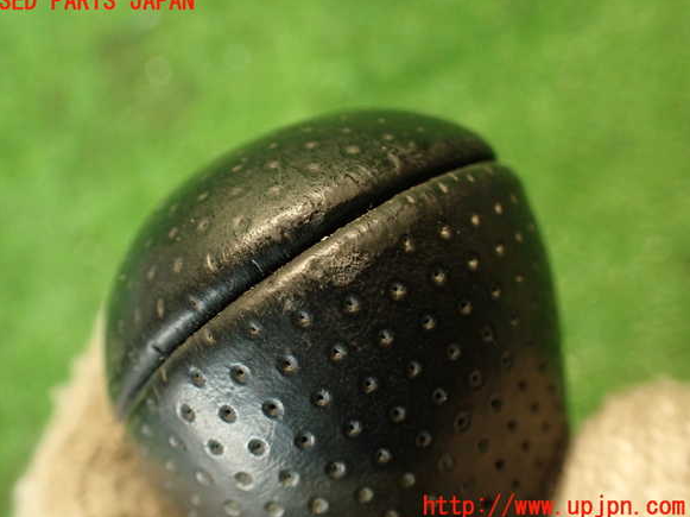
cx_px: 335
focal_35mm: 31
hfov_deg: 58.4
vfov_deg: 45.4
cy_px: 254
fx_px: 618
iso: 500
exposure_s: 1/30
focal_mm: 5.4
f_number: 2.3
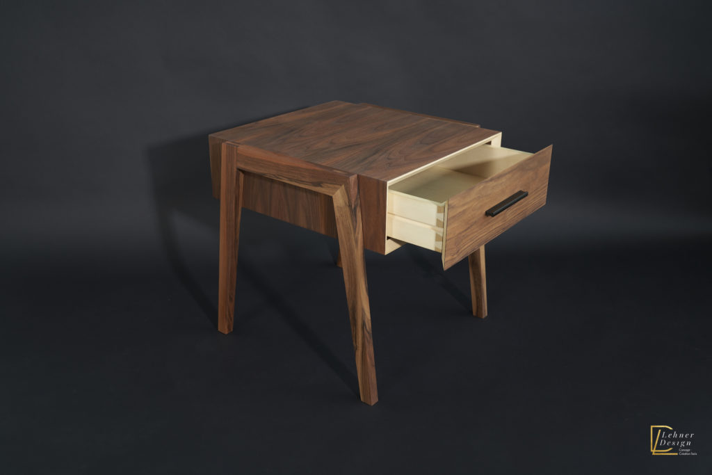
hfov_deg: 54.4
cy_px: 238
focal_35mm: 35
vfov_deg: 37.9
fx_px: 692
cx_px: 356
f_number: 8
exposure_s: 1/1.59
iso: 200
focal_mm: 35
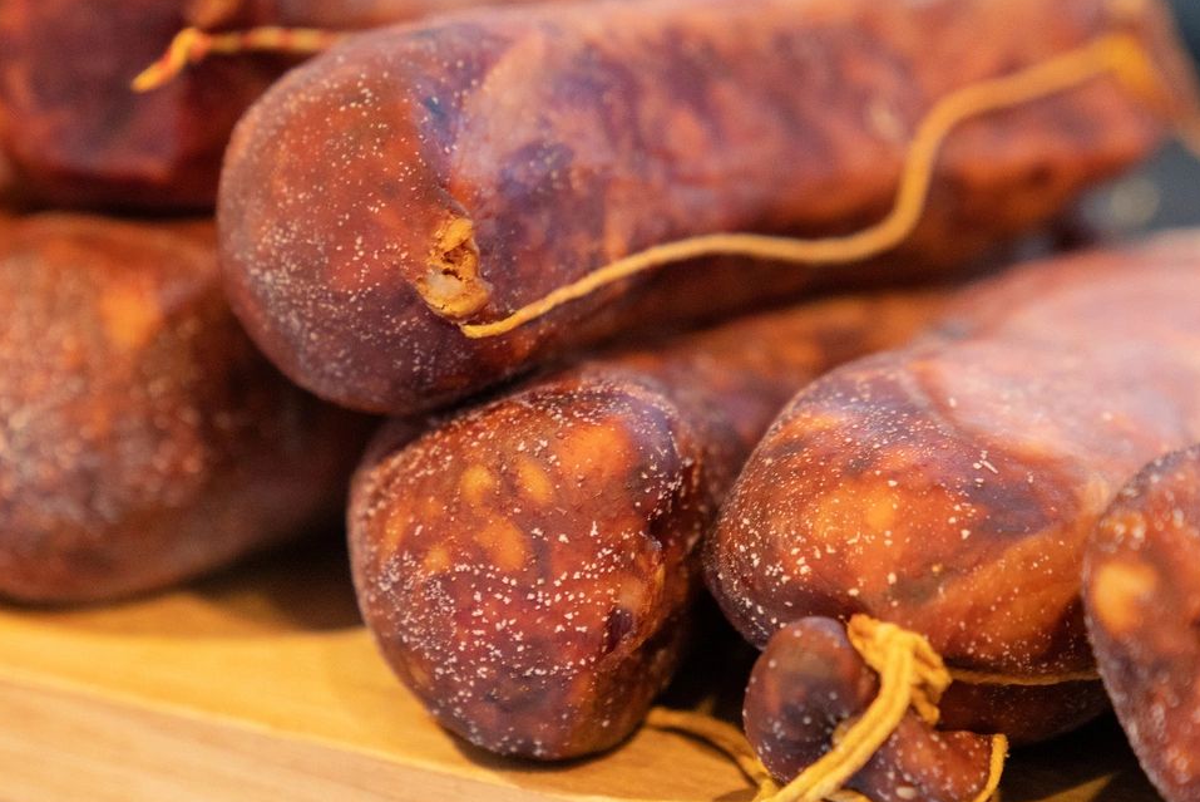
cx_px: 256
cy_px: 274
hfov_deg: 13.2
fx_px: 5169
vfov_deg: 8.9
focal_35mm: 155
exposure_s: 1/80
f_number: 3.5
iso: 800
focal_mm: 70
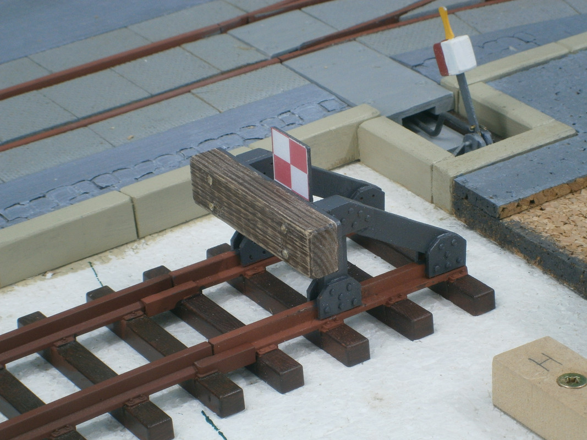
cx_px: 294
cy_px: 220
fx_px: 2204
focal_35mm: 130
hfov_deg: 15.2
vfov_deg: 11.4
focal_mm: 23.5
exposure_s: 1/3
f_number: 6.5
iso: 125
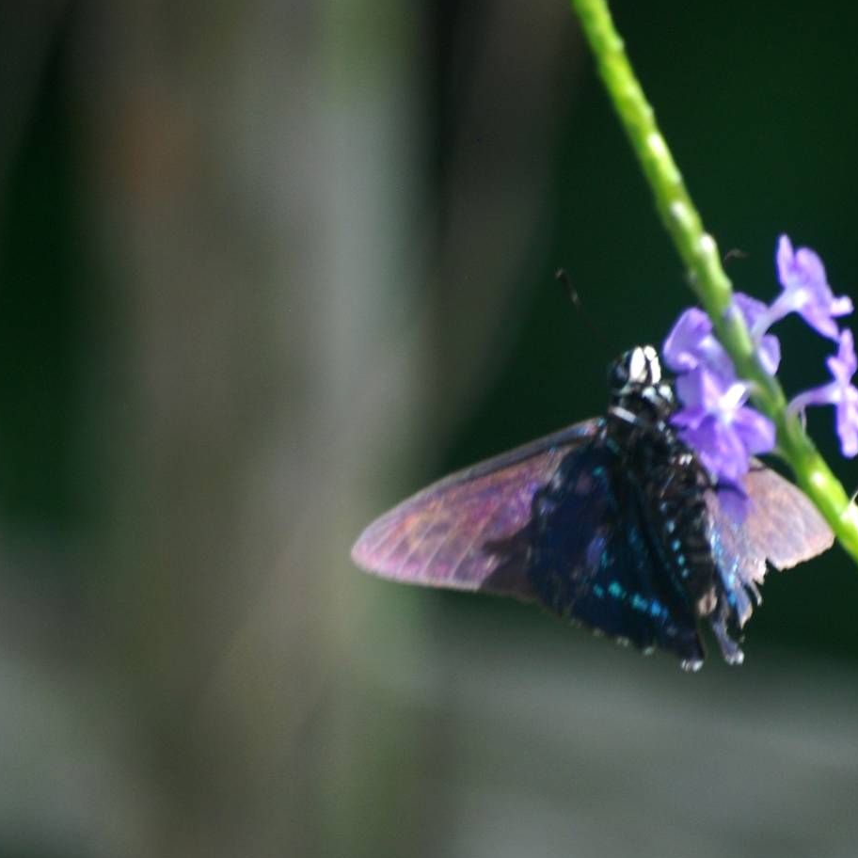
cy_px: 470
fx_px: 18845
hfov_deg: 2.6
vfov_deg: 2.6
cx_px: 547
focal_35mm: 672
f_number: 5.6
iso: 400
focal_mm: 300
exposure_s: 1/160
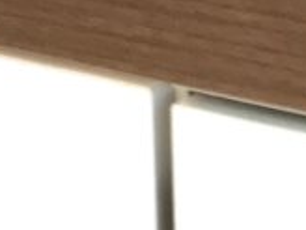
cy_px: -477
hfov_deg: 7.7
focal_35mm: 205
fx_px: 1812
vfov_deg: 6.6
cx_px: -758
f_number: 1.8
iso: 20
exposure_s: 1/104
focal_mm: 3.99
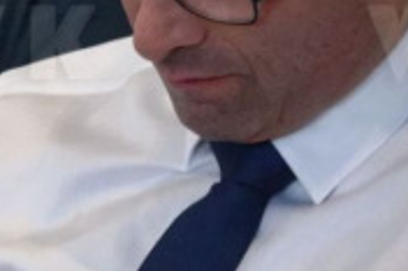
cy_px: 113
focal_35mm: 830
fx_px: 9398
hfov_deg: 2.5
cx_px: -202
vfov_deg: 1.7
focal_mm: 122
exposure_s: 1/125
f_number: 5.6
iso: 800
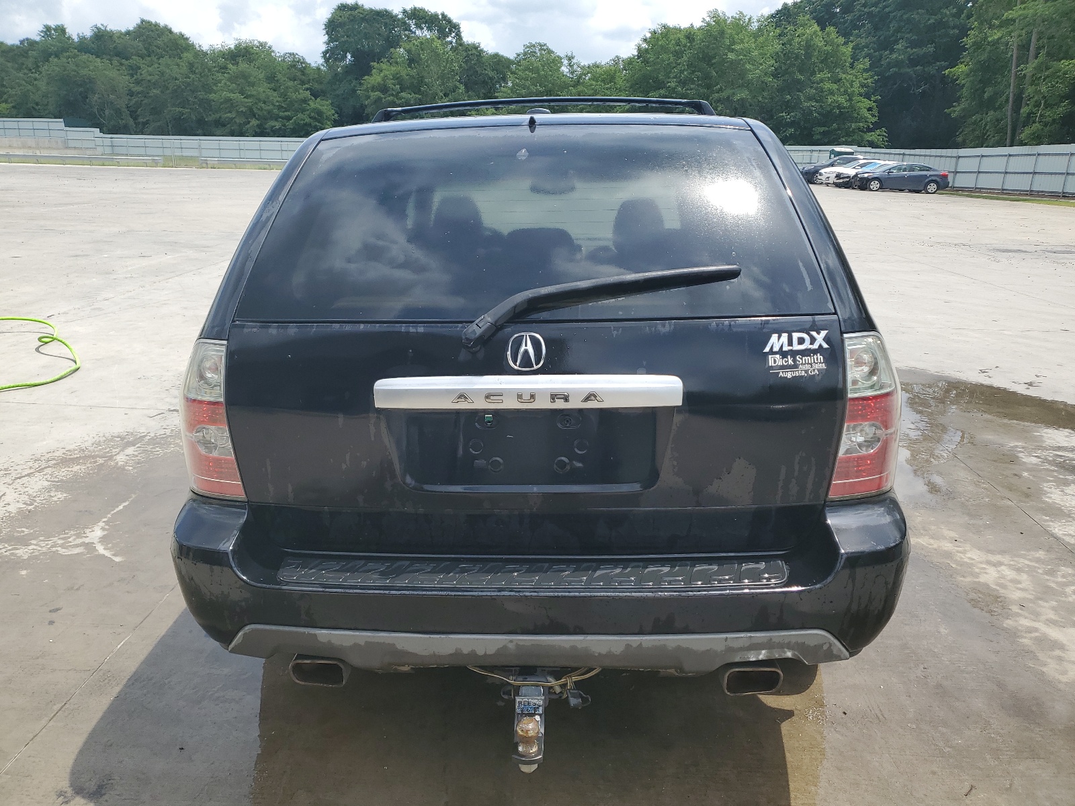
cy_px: 403
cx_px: 538
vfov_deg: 53.1
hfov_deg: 67.3
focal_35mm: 26
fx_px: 807
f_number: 1.5
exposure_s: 1/2500
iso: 50
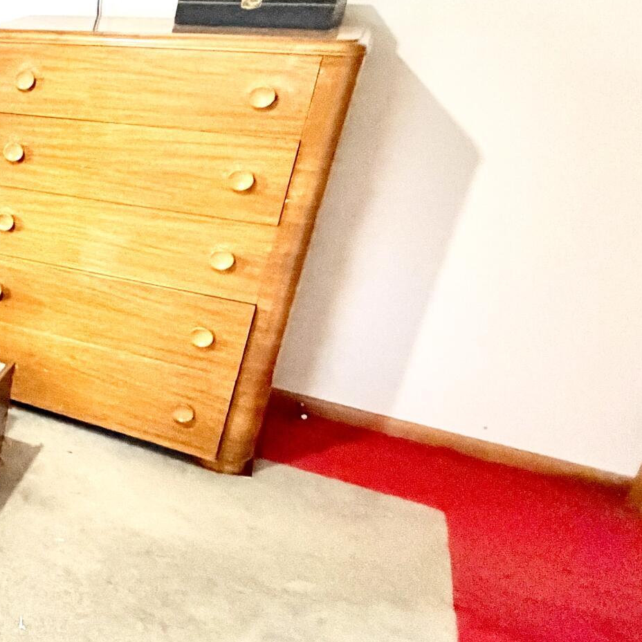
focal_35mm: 40
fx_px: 839
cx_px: -378
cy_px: 262
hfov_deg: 26.3
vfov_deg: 41.7
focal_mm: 2.22
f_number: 2.2
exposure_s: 1/60
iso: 800
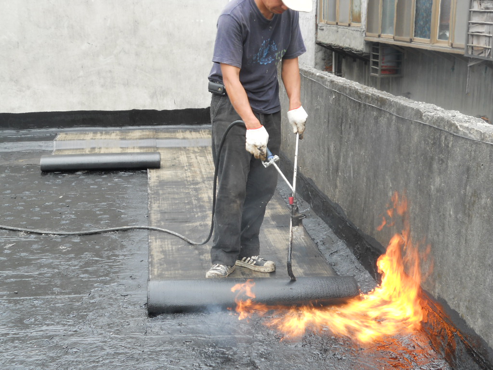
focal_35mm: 46
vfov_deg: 31.5
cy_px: 185
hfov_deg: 41.2
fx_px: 655
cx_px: 246
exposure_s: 1/100
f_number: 4.3
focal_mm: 8.2
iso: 80
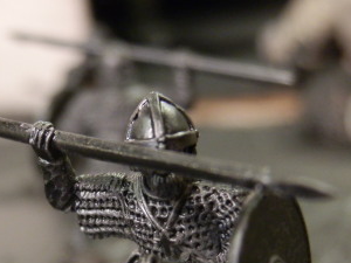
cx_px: 75
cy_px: 198
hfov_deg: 17.9
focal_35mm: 109
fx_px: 1105
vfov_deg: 13.5
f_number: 3.7
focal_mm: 10.99
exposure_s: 1/8
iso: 320
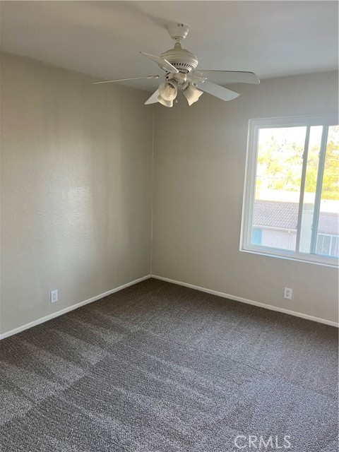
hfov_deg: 53.1
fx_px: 339
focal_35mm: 26
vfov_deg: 67.3
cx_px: 170
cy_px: 226
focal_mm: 5.1
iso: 100
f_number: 1.6
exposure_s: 1/60
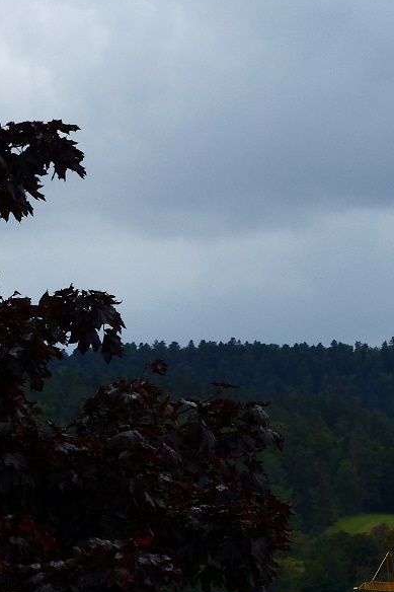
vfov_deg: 6.8
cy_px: 360
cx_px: 451
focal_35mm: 301
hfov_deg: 4.6
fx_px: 4944
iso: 100
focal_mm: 29.6
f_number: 4
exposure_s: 1/500
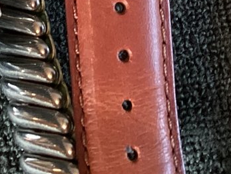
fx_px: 902
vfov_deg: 10.1
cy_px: -186
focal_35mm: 135
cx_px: 50
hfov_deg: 14.5
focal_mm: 3.3
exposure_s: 1/50
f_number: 2.4
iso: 320
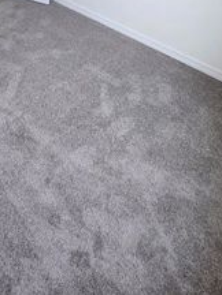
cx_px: 45
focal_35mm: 32
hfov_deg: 42.2
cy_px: -67
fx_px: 274
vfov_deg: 39.2
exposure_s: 1/60
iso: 64
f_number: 2.2
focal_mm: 2.2
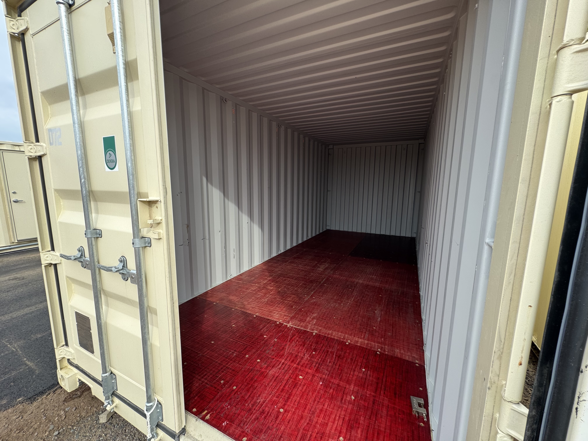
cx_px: 294
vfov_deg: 85.7
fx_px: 238
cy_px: 220
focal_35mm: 14
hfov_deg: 102.1
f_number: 2.2
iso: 40
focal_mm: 2.22
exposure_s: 1/127
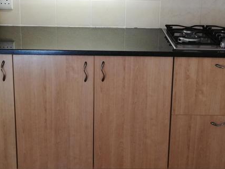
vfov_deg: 28.8
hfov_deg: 38.8
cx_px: 126
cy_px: 24
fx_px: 318
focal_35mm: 49
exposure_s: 1/60
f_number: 2.2
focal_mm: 3.81
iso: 125
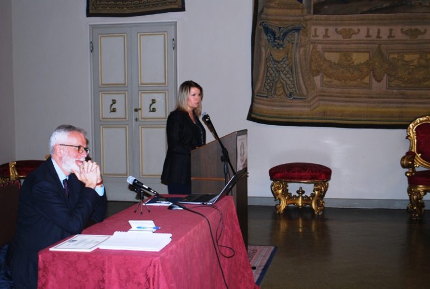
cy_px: 144
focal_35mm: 48
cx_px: 215
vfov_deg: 28.2
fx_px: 574
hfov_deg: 41.0
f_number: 5
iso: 360
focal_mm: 32
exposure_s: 1/60
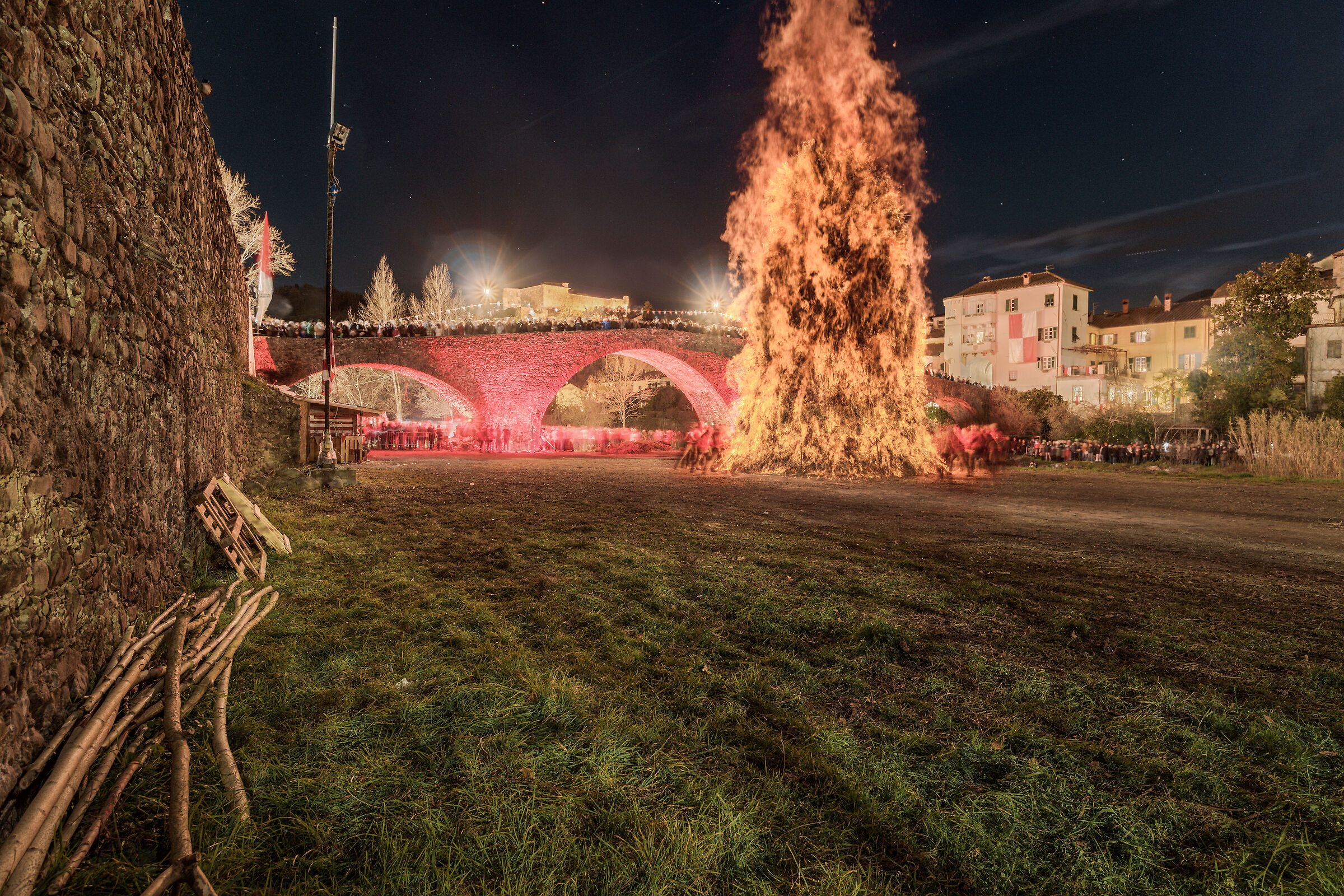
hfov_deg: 85.4
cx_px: 672
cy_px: 448
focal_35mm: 20
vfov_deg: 63.2
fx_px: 728
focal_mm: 13
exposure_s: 30
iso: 100
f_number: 5.6
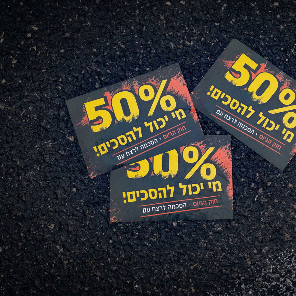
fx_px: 648
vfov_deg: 25.7
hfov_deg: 25.5
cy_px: 147
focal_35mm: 67
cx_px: 207
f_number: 2.2
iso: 1600
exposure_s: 1/320
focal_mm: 35
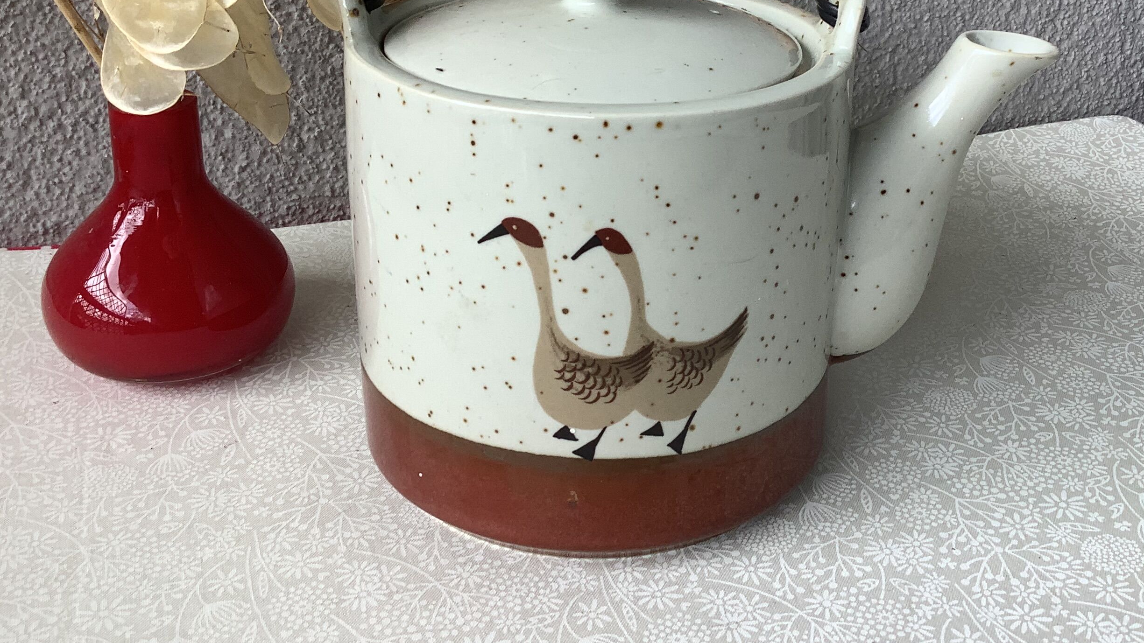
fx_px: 1365
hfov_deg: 45.2
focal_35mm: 45
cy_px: 178
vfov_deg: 26.3
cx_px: 687
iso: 25
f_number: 2.4
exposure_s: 1/229
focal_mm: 3.3
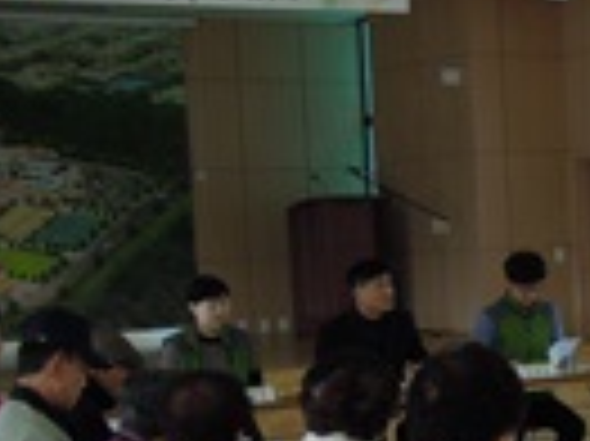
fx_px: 1822
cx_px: 806
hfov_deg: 17.1
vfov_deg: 13.7
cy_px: 351
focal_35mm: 107
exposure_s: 1/60
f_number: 3.2
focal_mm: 6.3
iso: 160
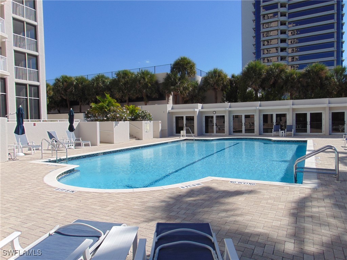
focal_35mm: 25
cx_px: 174
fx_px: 251
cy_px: 130
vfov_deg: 54.9
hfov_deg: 69.4
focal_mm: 4.5
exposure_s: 1/400
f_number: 7.7
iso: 80
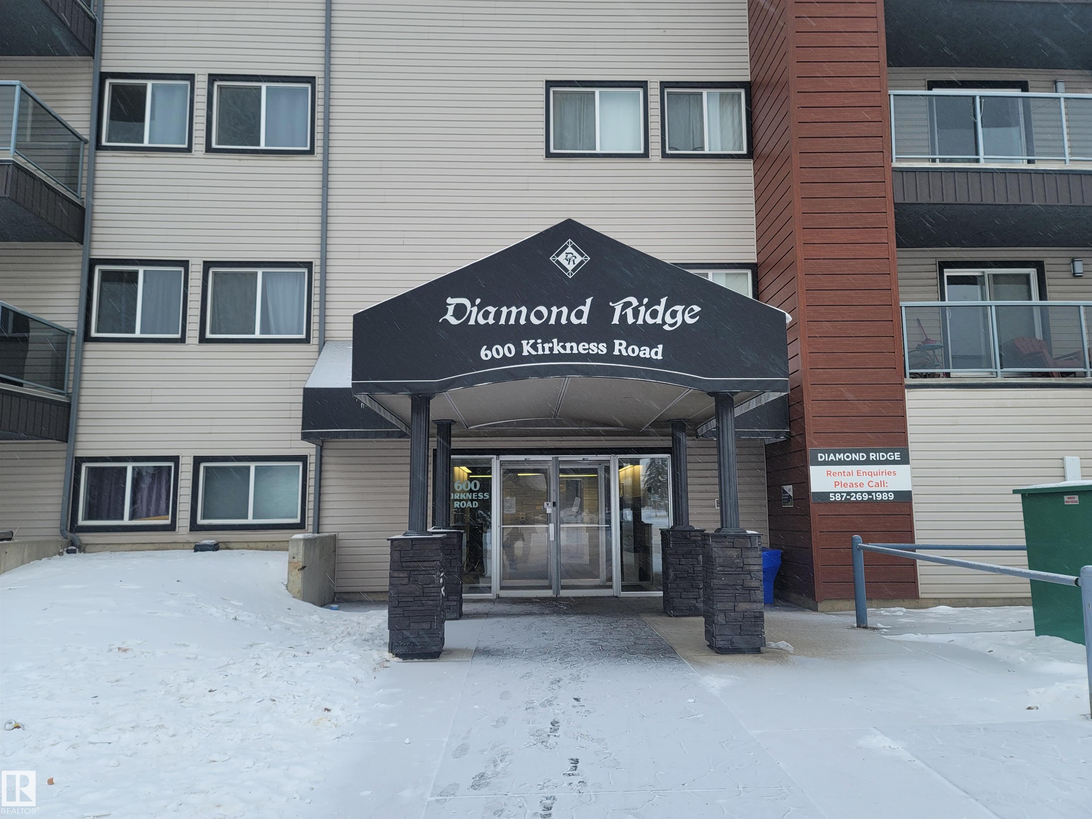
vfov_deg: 54.9
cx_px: 546
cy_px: 410
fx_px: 789
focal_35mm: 25
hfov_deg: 69.4
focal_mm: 7
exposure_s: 1/120
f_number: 1.8
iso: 25
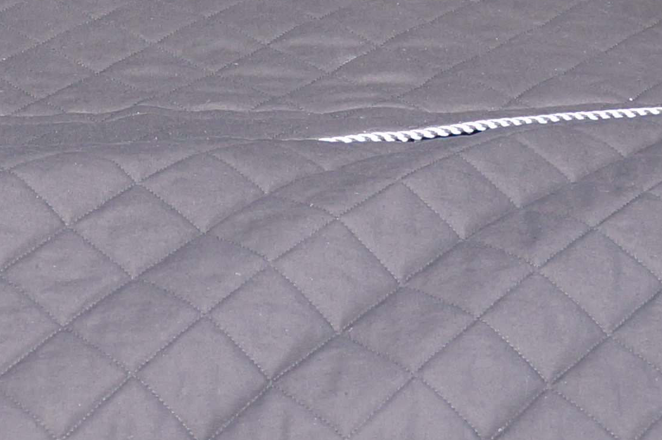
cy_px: -141
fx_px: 2425
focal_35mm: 132
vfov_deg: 10.1
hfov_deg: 15.3
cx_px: 30
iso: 200
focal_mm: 20
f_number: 4.5
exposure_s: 1/200
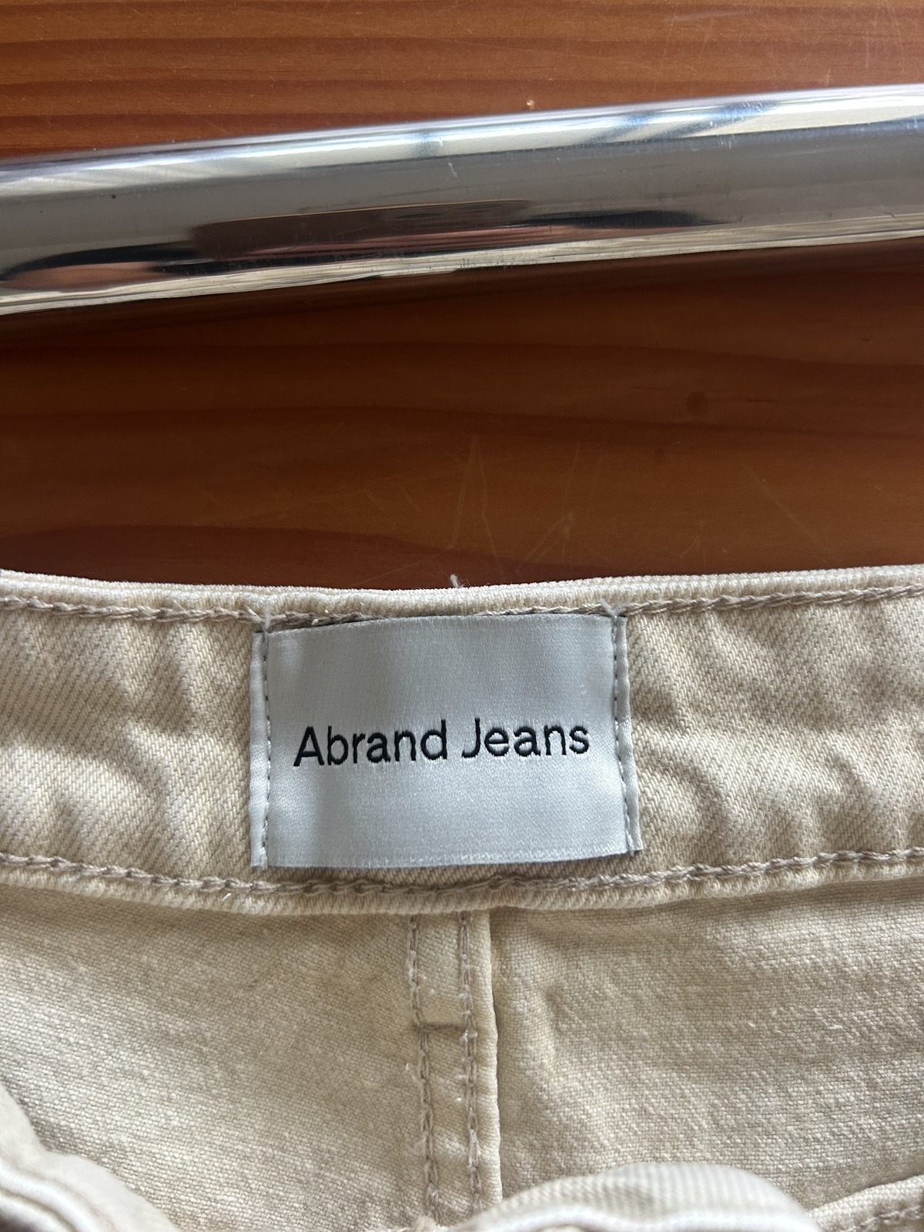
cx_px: 462
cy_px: 616
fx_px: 925
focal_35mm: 26
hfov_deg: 53.1
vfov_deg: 67.3
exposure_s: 1/109
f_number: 1.5
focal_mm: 5.7
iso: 125
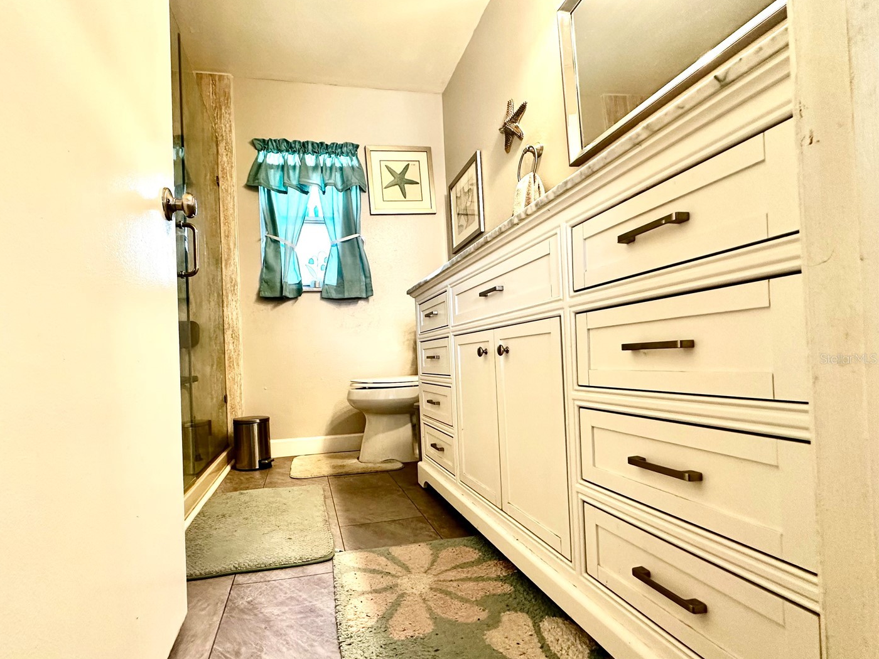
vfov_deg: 77.9
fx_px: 406
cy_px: 358
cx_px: 377
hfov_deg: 93.9
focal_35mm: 16
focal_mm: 2.22
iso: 200
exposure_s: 1/60
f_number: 2.2
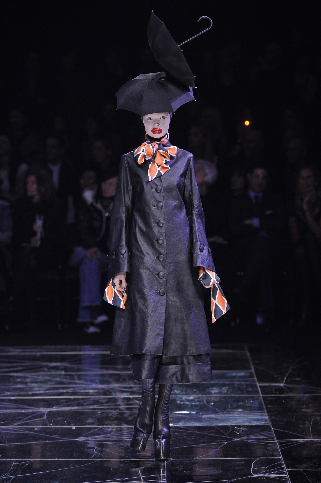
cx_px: 160
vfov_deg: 11.4
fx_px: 2411
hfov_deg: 7.6
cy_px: 242
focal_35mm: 180
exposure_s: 1/250
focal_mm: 180
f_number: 4
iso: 1600
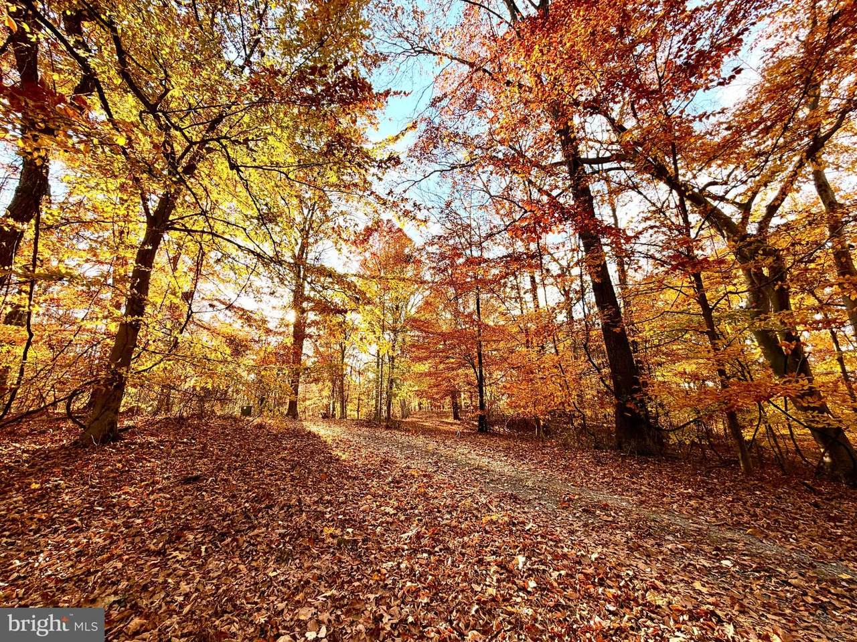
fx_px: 347
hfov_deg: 102.1
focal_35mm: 14
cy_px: 321
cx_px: 428
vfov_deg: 85.7
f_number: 2.2
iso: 40
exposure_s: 1/189
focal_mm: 2.22
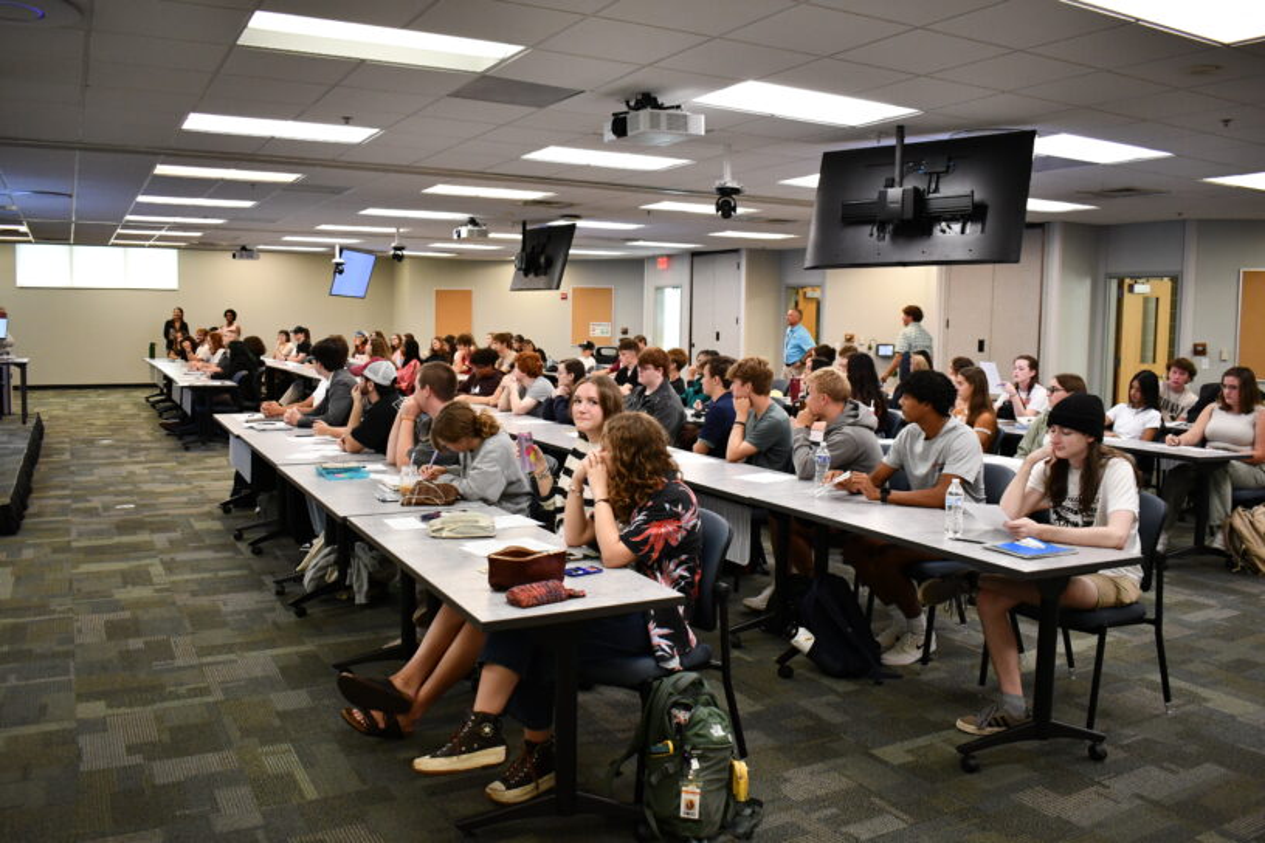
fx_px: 1054
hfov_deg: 61.9
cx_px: 632
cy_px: 422
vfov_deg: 43.6
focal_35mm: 30
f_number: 3.5
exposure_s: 1/125
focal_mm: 20
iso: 1600
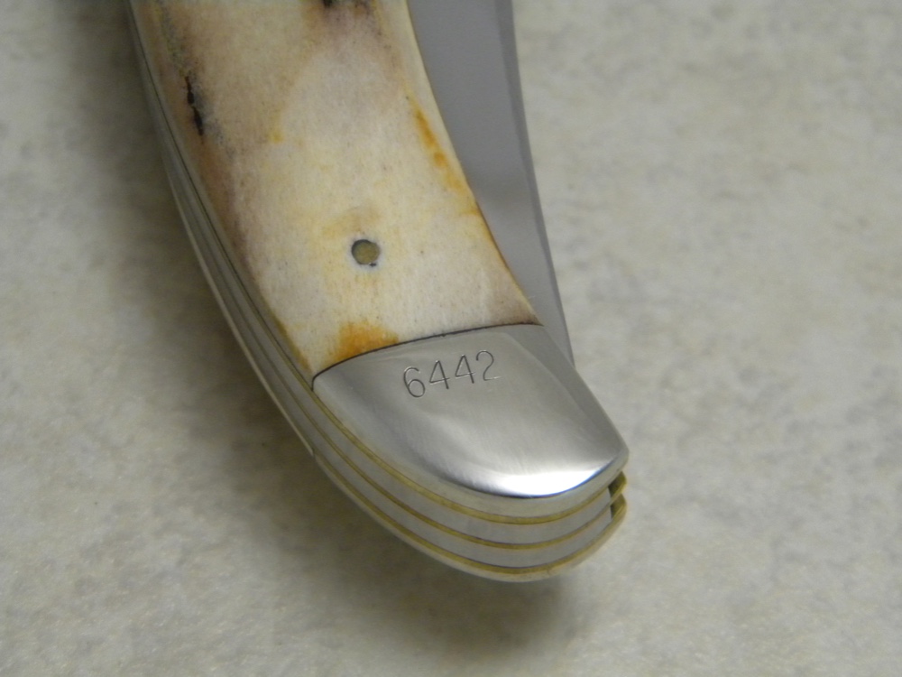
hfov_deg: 13.3
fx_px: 3856
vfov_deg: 10.0
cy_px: 338
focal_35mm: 148
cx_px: 451
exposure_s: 1/27.4
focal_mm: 26.8
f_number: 5
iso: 400
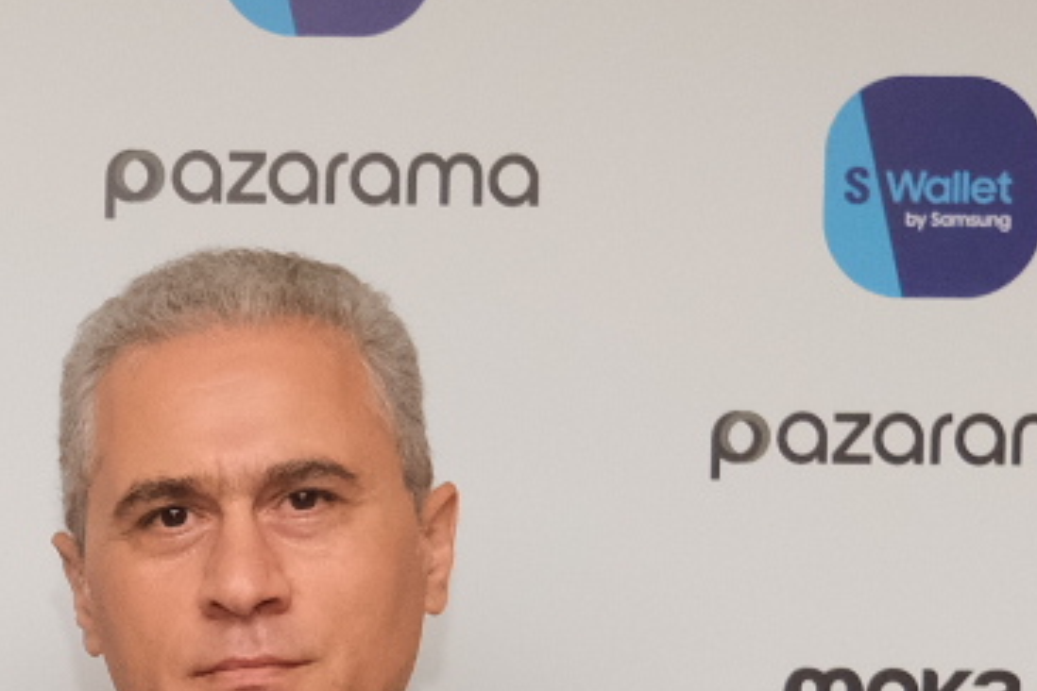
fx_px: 5444
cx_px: -643
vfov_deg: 7.0
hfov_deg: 10.4
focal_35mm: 189
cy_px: 1340
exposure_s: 1/100
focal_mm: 26
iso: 2000
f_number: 4
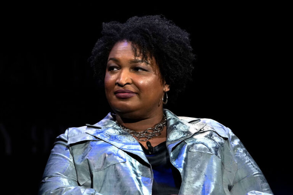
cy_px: 98
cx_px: 146
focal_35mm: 306
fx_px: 2489
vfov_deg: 4.5
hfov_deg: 6.7
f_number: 5.6
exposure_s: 1/250
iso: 4000
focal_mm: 306
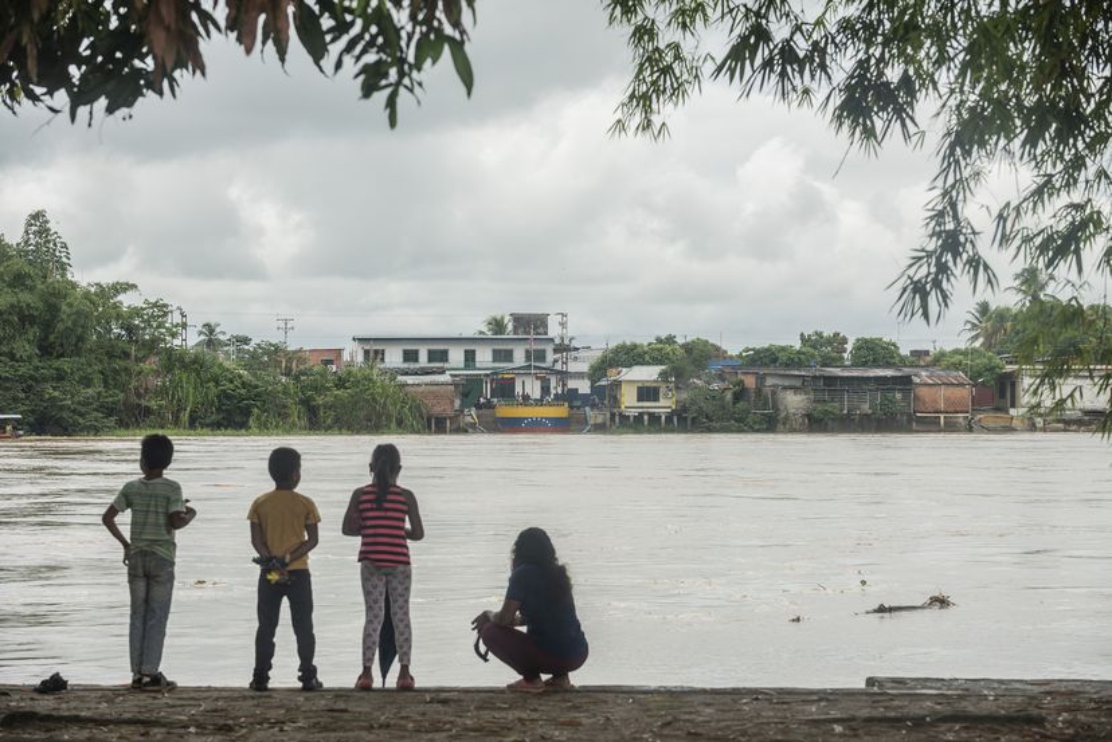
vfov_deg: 13.4
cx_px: 556
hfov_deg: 20.0
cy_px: 371
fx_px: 3152
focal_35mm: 102
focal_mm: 102
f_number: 10
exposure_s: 1/200
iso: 125
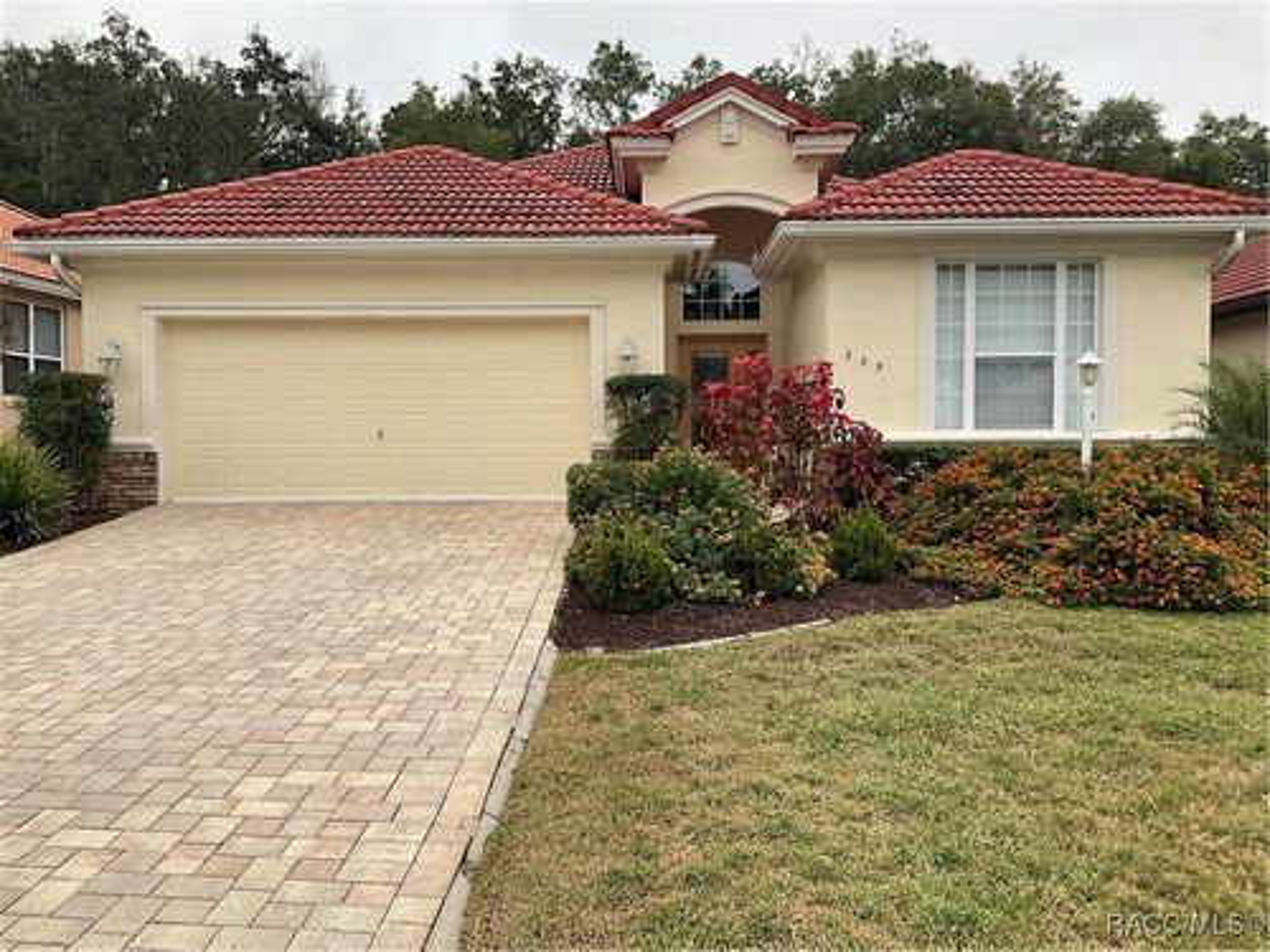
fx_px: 1064
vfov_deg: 48.2
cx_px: 635
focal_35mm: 29
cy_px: 476
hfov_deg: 61.7
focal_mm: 3
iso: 16
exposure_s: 1/268
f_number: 1.8
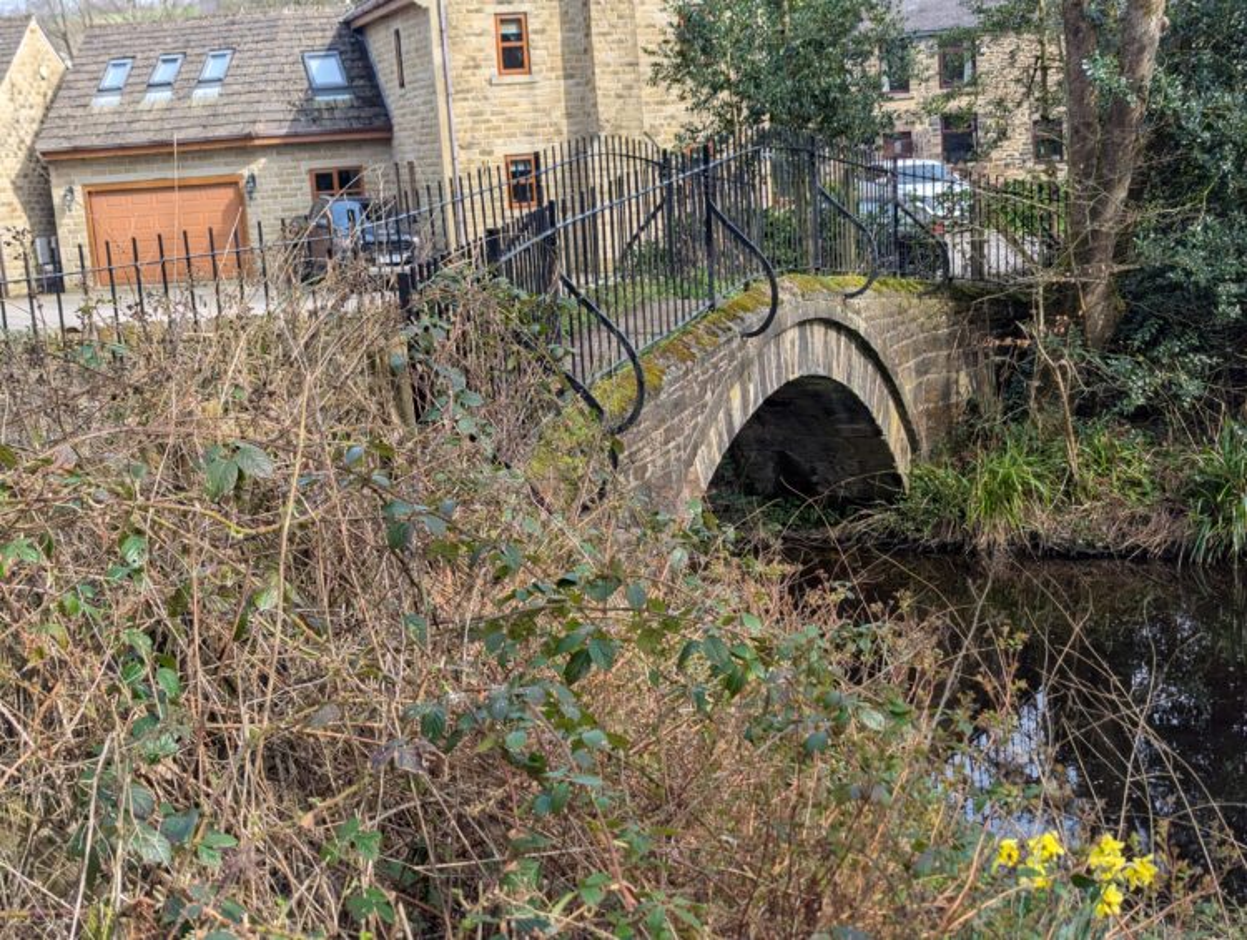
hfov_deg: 39.6
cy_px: 470
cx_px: 624
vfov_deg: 30.3
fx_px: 1732
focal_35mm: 48
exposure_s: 1/759
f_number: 1.85
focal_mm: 6.81
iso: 45
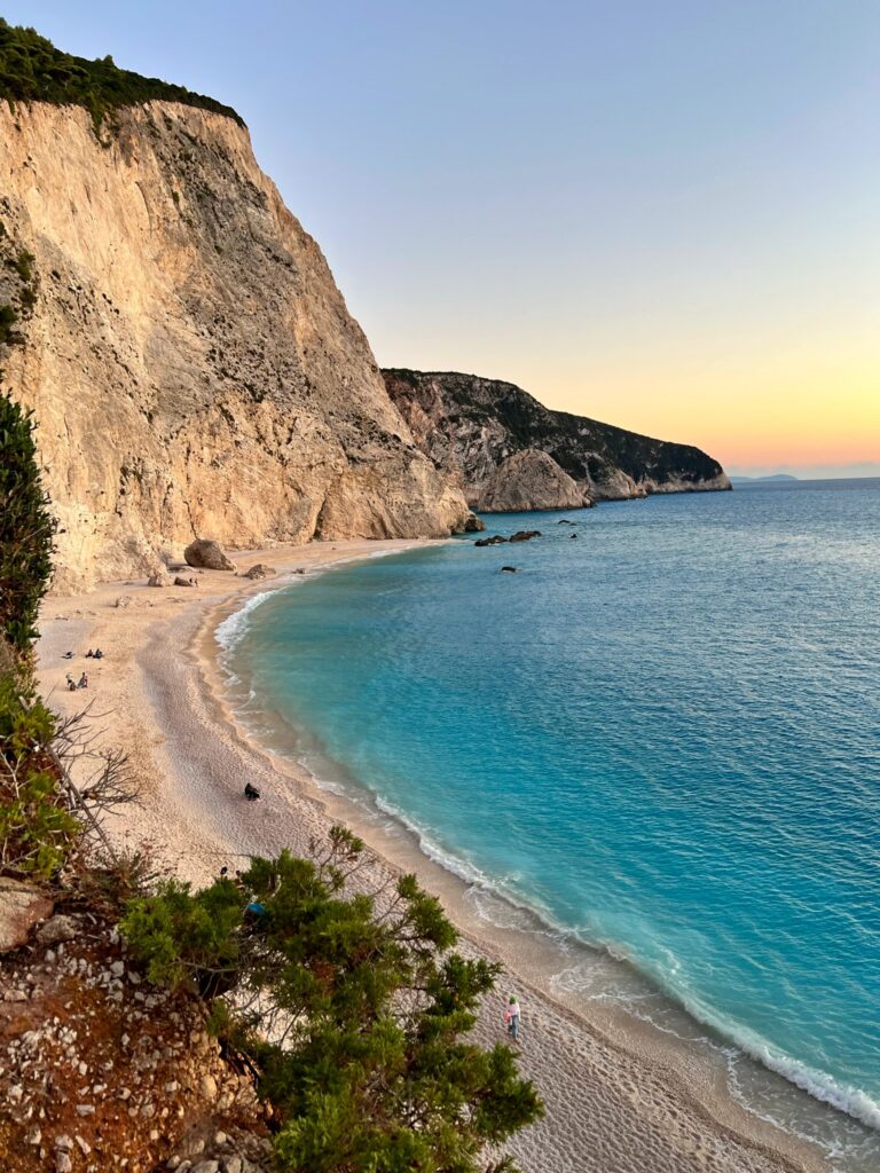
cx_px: 440
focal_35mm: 26
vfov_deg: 67.3
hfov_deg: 53.1
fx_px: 881
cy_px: 586
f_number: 1.5
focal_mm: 5.7
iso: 64
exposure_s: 1/121
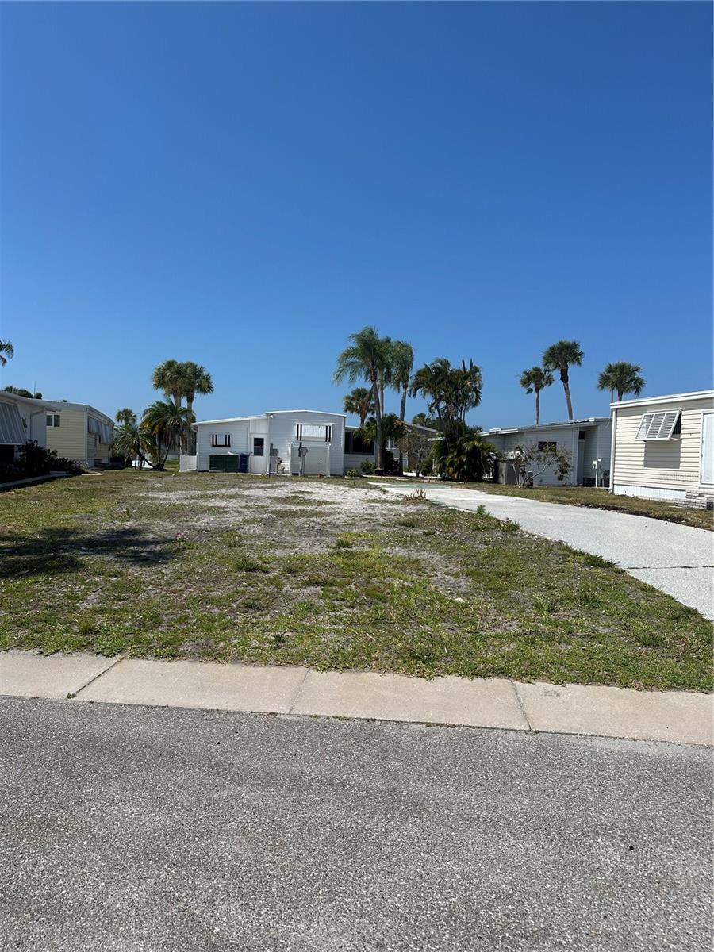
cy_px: 476
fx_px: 660
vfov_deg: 71.6
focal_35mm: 24
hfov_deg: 56.8
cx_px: 357
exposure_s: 1/8929
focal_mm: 6.86
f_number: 1.78
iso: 80
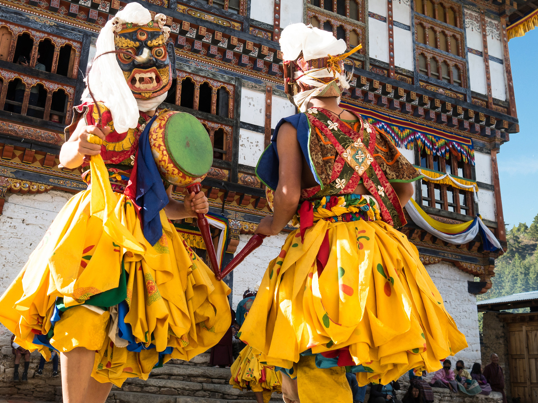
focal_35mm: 41
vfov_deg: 35.1
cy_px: 169
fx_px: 637
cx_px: 235
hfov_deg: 45.7
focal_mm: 17
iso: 200
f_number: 4.5
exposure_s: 1/400
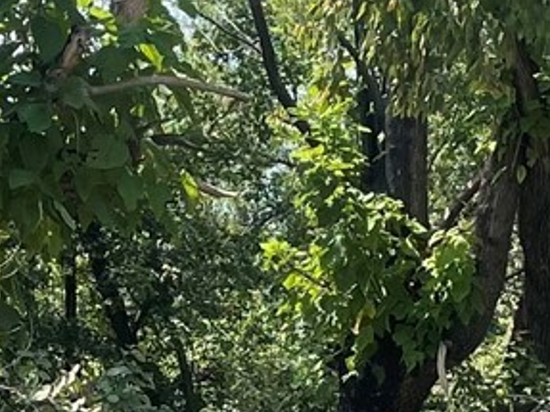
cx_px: 230
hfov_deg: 11.4
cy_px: 468
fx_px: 2763
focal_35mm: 174
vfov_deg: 8.5
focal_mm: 4.2
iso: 32
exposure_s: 1/1233
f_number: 1.6
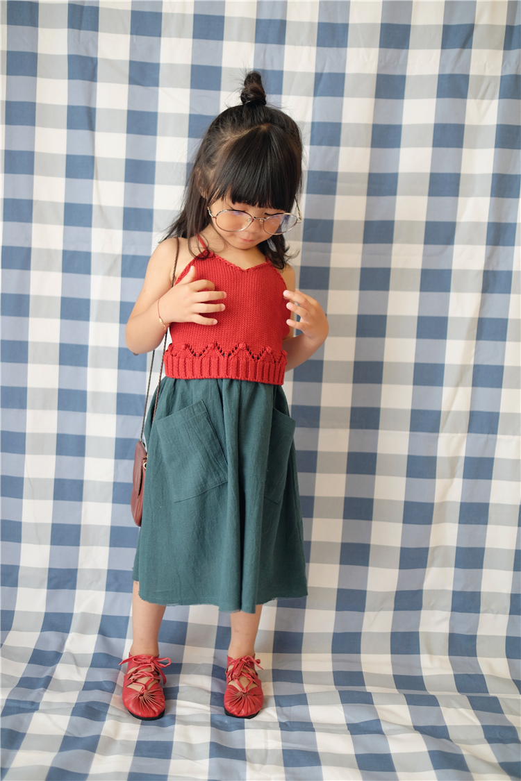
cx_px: 260
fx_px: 760
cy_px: 390
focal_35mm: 35
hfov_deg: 37.9
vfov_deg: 54.4
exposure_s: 1/60
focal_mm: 23
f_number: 1.4
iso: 320
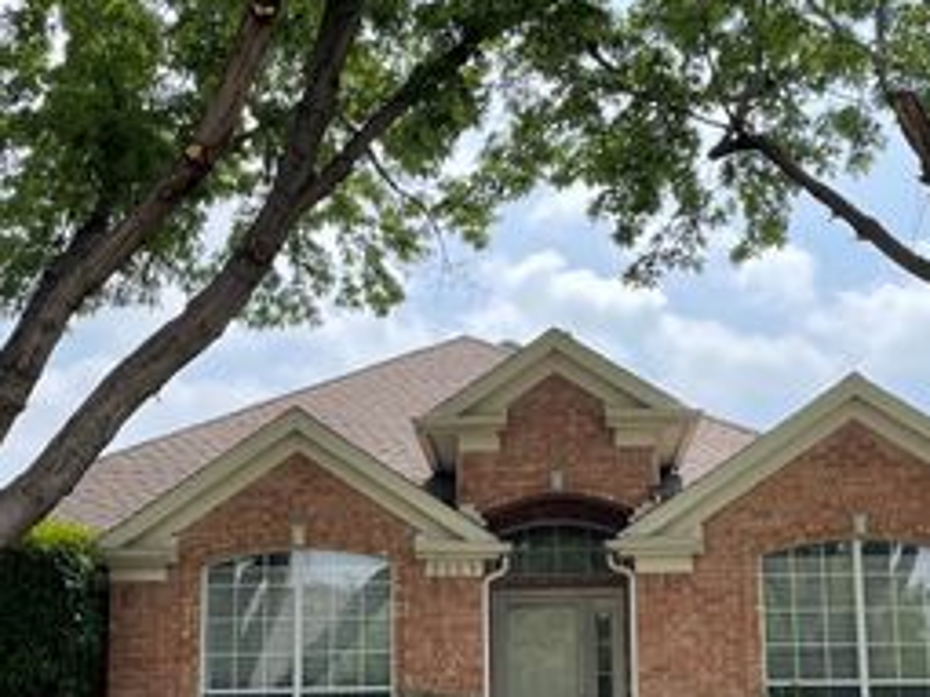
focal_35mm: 51
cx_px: 500
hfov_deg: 37.5
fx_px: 1370
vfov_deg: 28.1
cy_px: 538
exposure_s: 1/2132
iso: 32
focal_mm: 4.2
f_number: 1.6
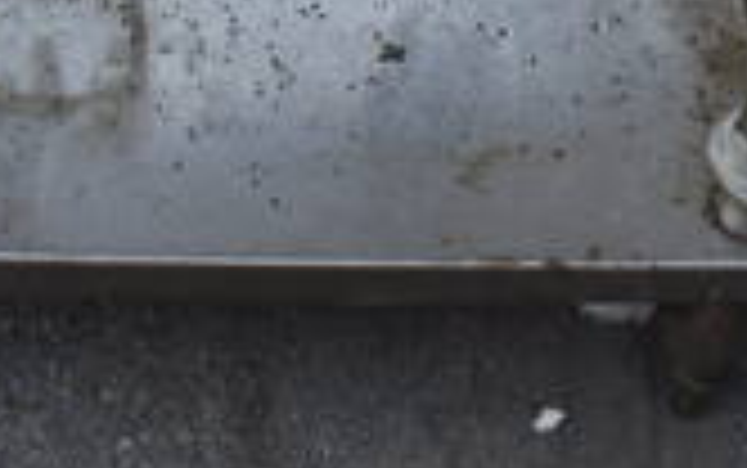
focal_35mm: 101
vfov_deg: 11.9
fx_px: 2058
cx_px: 86
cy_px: -396
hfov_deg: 20.2
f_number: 5.6
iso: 320
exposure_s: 1/125
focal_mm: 18
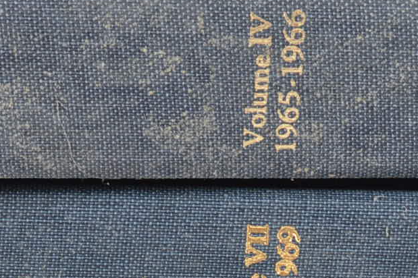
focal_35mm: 204
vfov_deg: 6.7
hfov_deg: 9.9
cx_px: -120
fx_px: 2367
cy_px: 325
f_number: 11
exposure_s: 1/160
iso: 100
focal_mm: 28
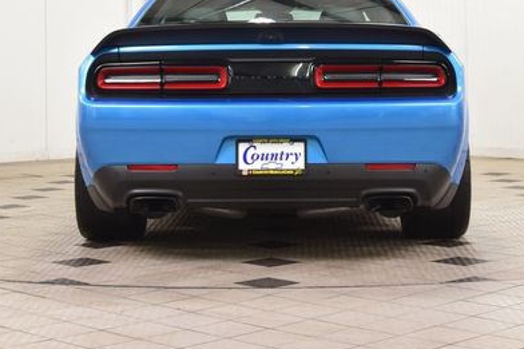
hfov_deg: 23.7
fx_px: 1249
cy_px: 94
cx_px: 274
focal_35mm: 86
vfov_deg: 15.8
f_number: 7.1
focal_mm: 35
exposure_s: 1/30
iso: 1000
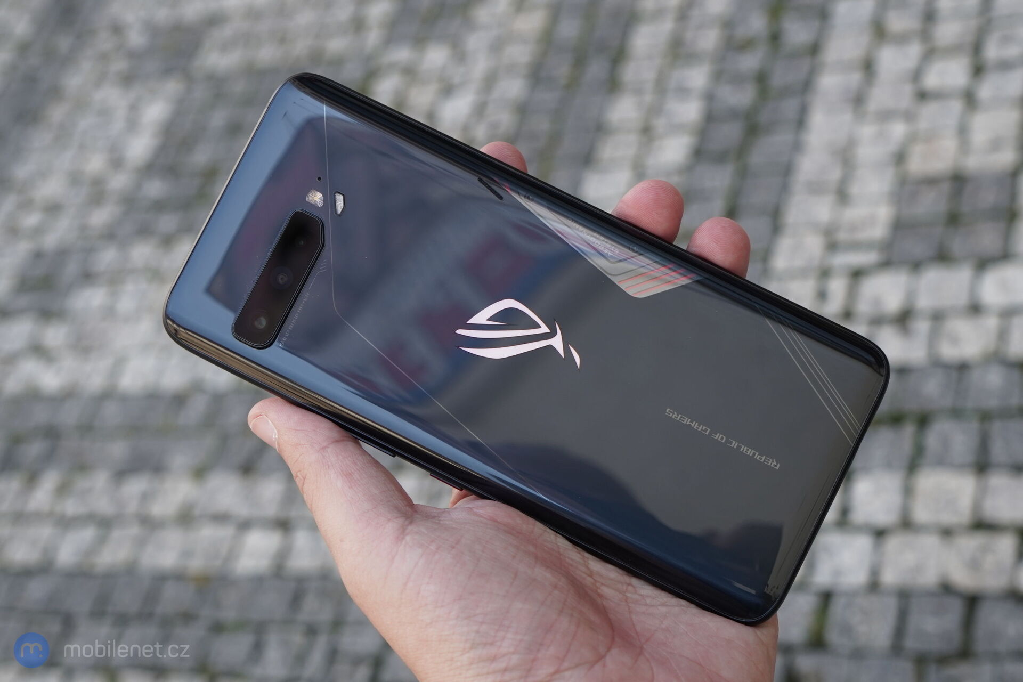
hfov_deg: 46.4
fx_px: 1193
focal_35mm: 42
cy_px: 341
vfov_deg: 31.9
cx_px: 512
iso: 320
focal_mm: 42
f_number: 7.1
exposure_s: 1/125
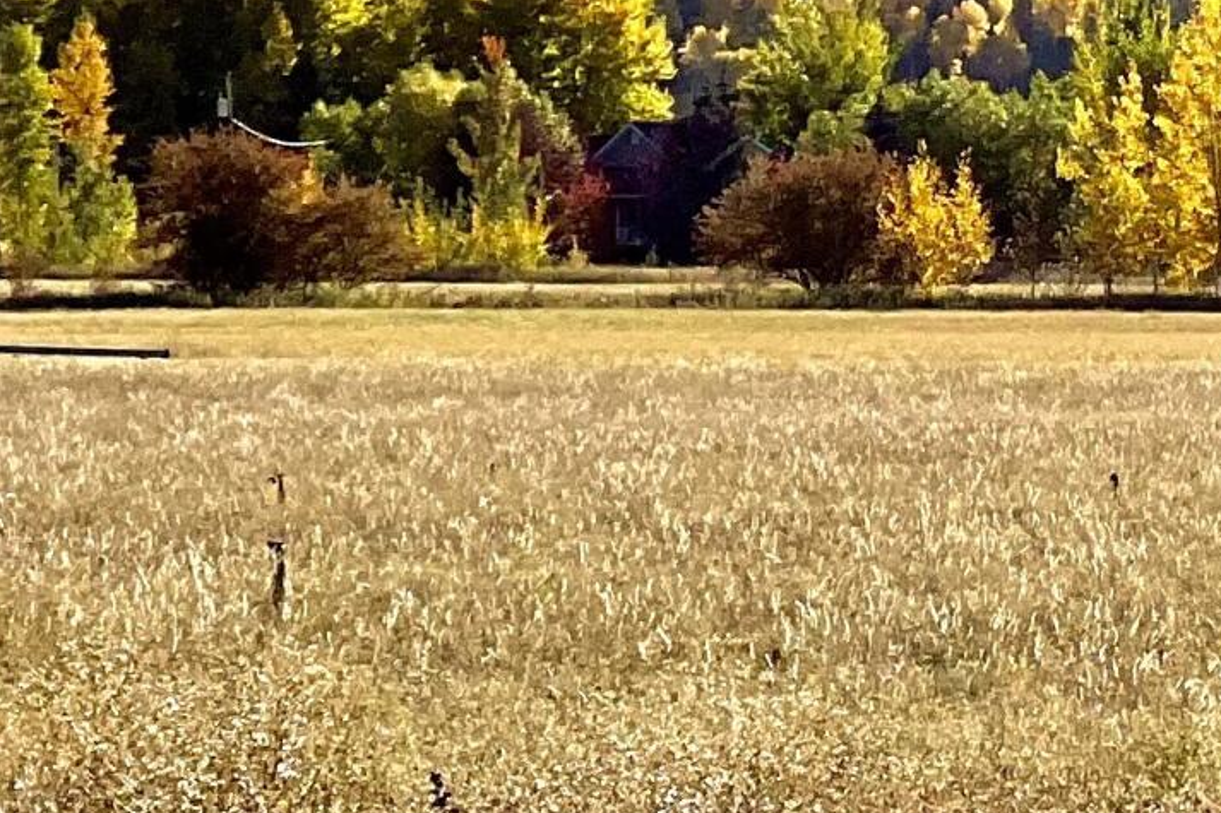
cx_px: 2363
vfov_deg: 4.1
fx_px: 11427
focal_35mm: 337
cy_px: 104
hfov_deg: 6.0
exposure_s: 1/935
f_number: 2.8
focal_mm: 9
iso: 32
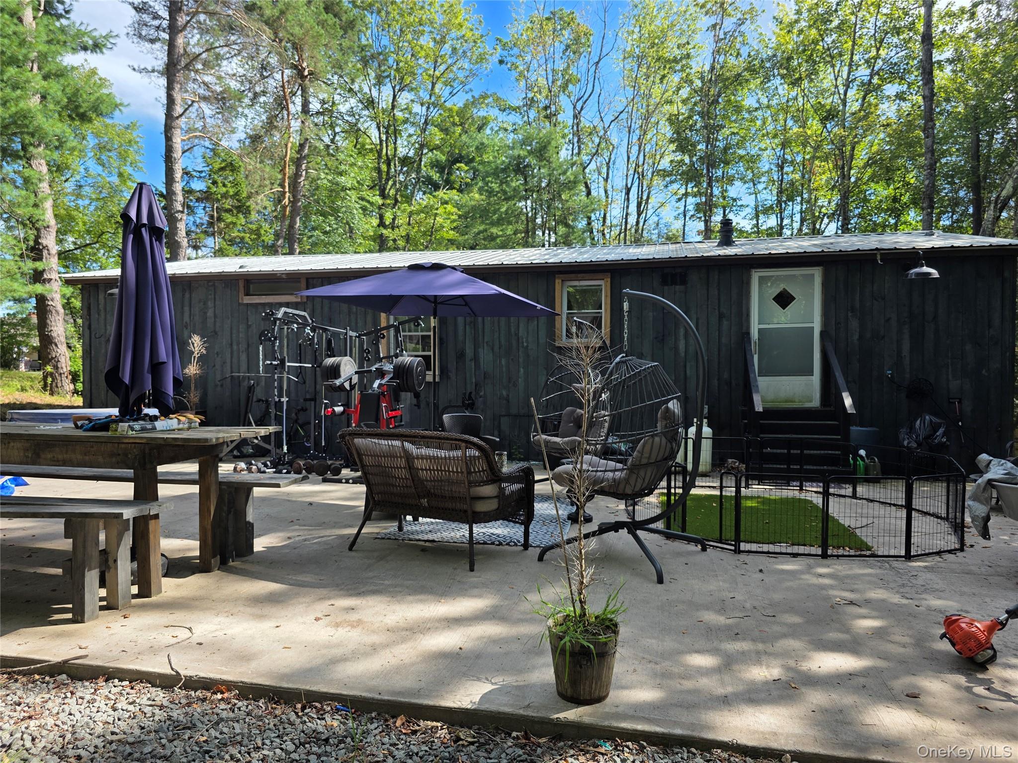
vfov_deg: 58.9
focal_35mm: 23
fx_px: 676
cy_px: 382
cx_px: 509
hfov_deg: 73.9
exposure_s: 1/2151
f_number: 1.7
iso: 80
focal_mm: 6.3
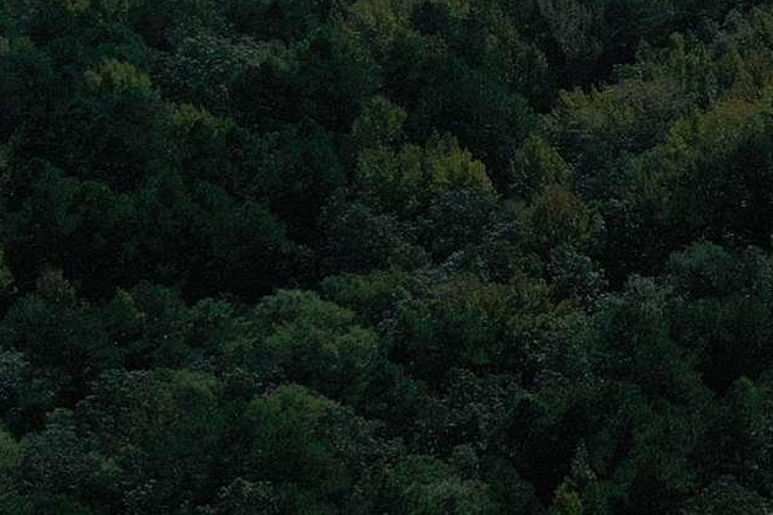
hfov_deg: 12.3
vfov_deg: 9.8
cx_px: 1787
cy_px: -172
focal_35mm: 137
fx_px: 2942
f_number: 7.1
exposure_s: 1/1000
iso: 100
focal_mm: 10.26
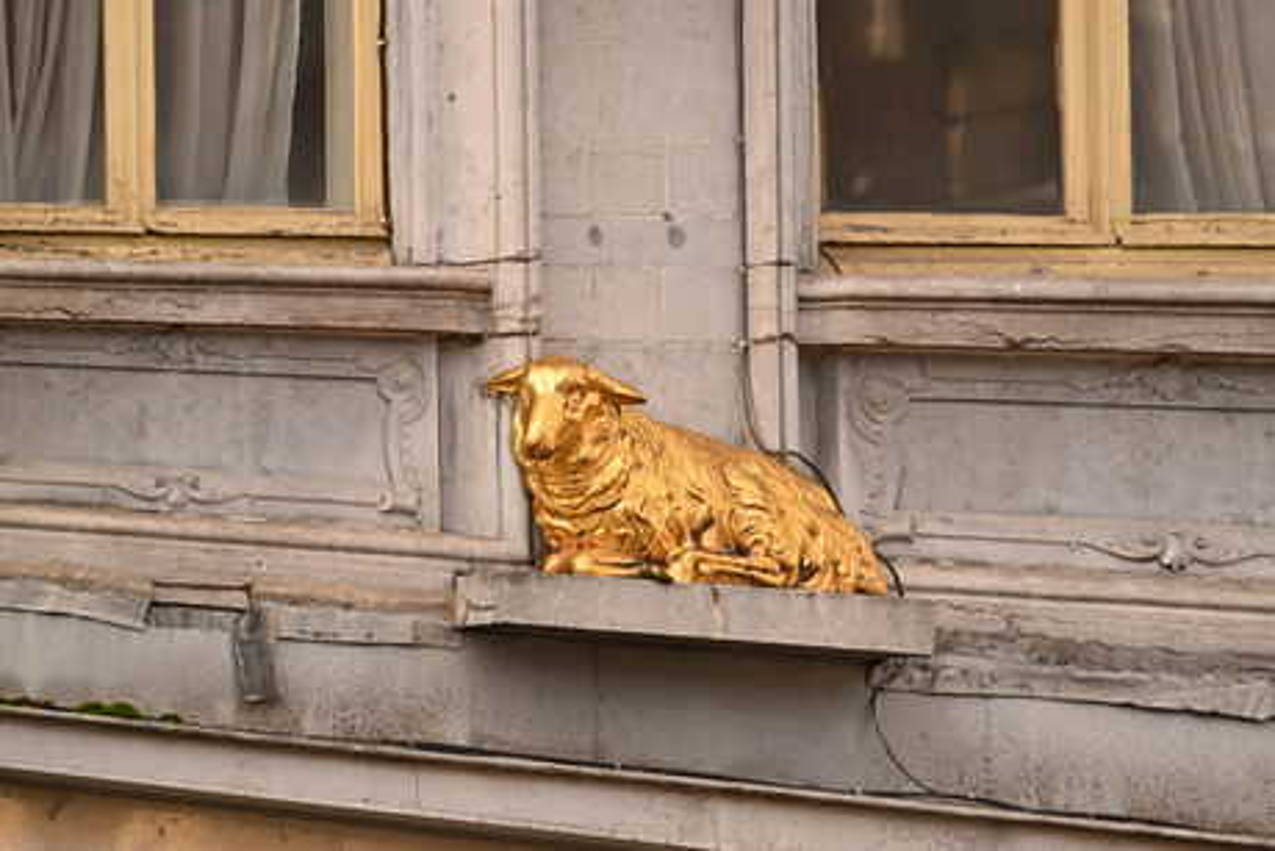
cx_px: 638
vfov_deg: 3.4
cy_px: 426
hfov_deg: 5.2
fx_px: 14170
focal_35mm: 400
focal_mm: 400
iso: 100
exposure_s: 1/60
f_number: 9
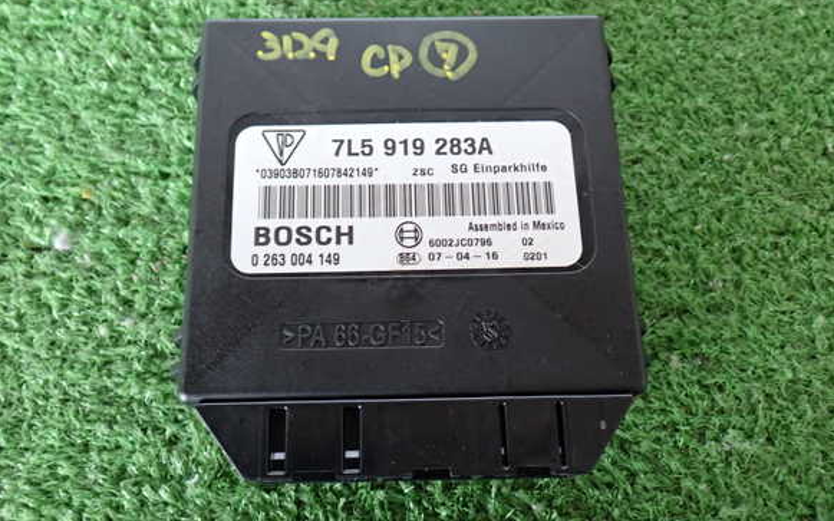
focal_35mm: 35
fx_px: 795
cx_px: 406
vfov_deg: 36.2
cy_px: 235
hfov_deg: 55.3
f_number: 2.4
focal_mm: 5.79
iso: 400
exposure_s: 1/30
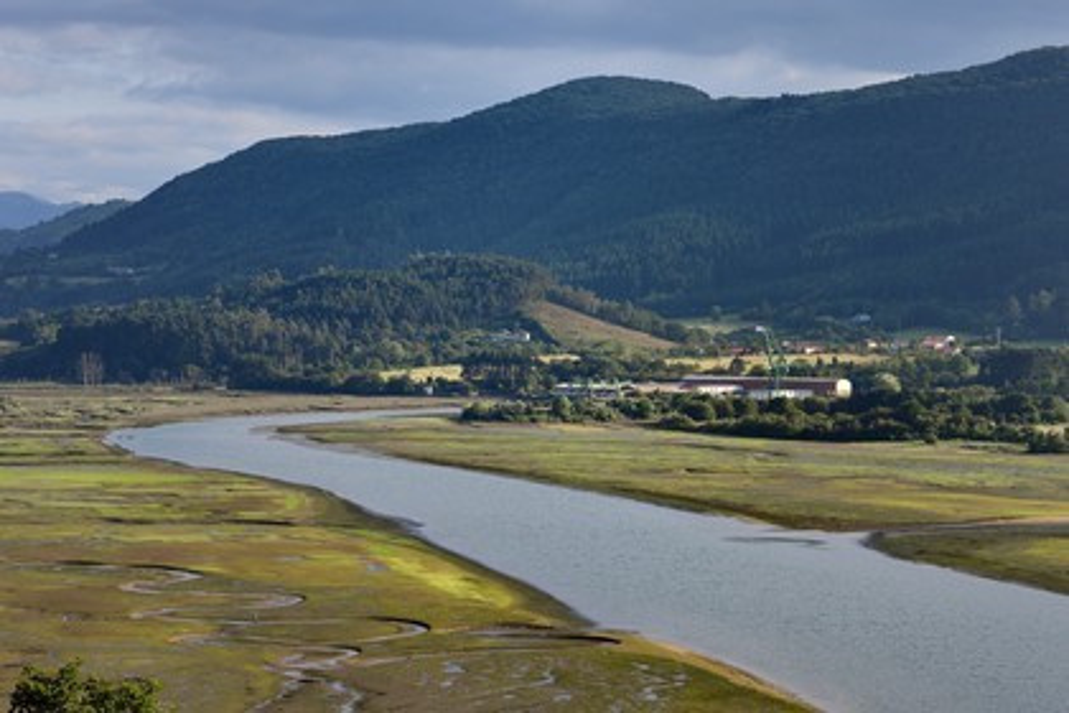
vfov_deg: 12.2
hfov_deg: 18.3
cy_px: 356
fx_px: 3326
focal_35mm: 112
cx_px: 534
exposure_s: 1/320
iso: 400
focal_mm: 112
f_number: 14
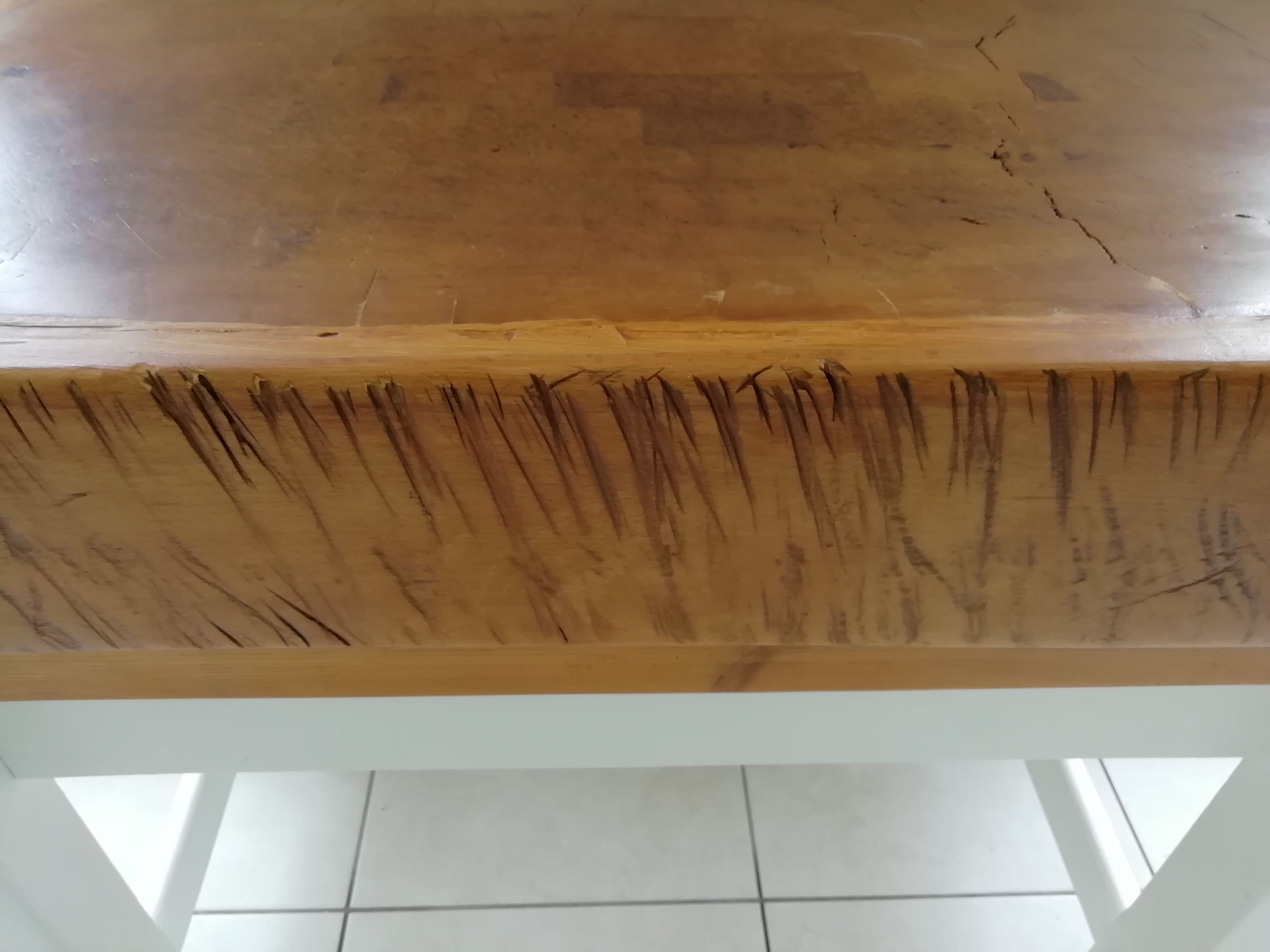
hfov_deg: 67.3
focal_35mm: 26
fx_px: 954
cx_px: 635
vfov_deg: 53.1
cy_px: 476
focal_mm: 3.21
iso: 100
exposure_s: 1/33.3
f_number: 2.2
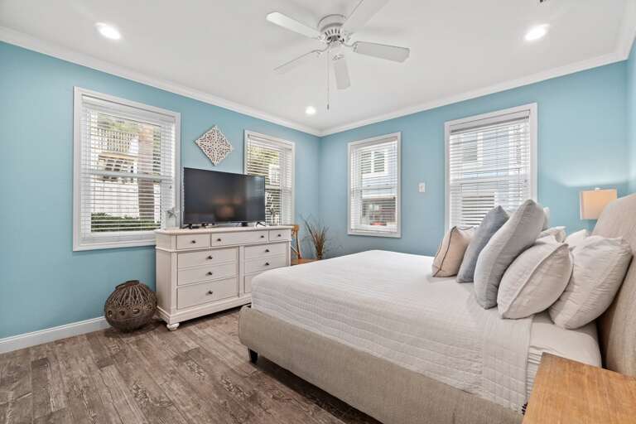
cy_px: 212
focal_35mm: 15
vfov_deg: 77.3
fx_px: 265
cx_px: 318
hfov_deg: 100.4
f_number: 9
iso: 400
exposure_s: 1/1.25
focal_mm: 10
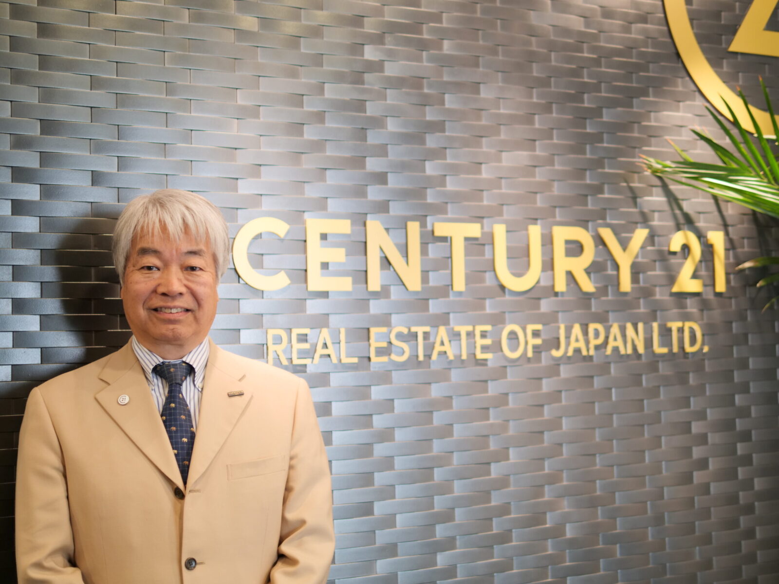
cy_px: 292
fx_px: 1125
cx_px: 390
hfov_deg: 38.2
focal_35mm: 50
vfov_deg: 29.1
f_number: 1.4
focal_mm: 25
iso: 320
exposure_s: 1/60
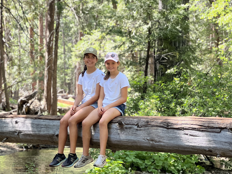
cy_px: 86
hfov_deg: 20.9
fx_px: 630
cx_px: 108
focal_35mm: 94
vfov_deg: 15.7
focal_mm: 9
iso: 125
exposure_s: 1/121
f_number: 2.8
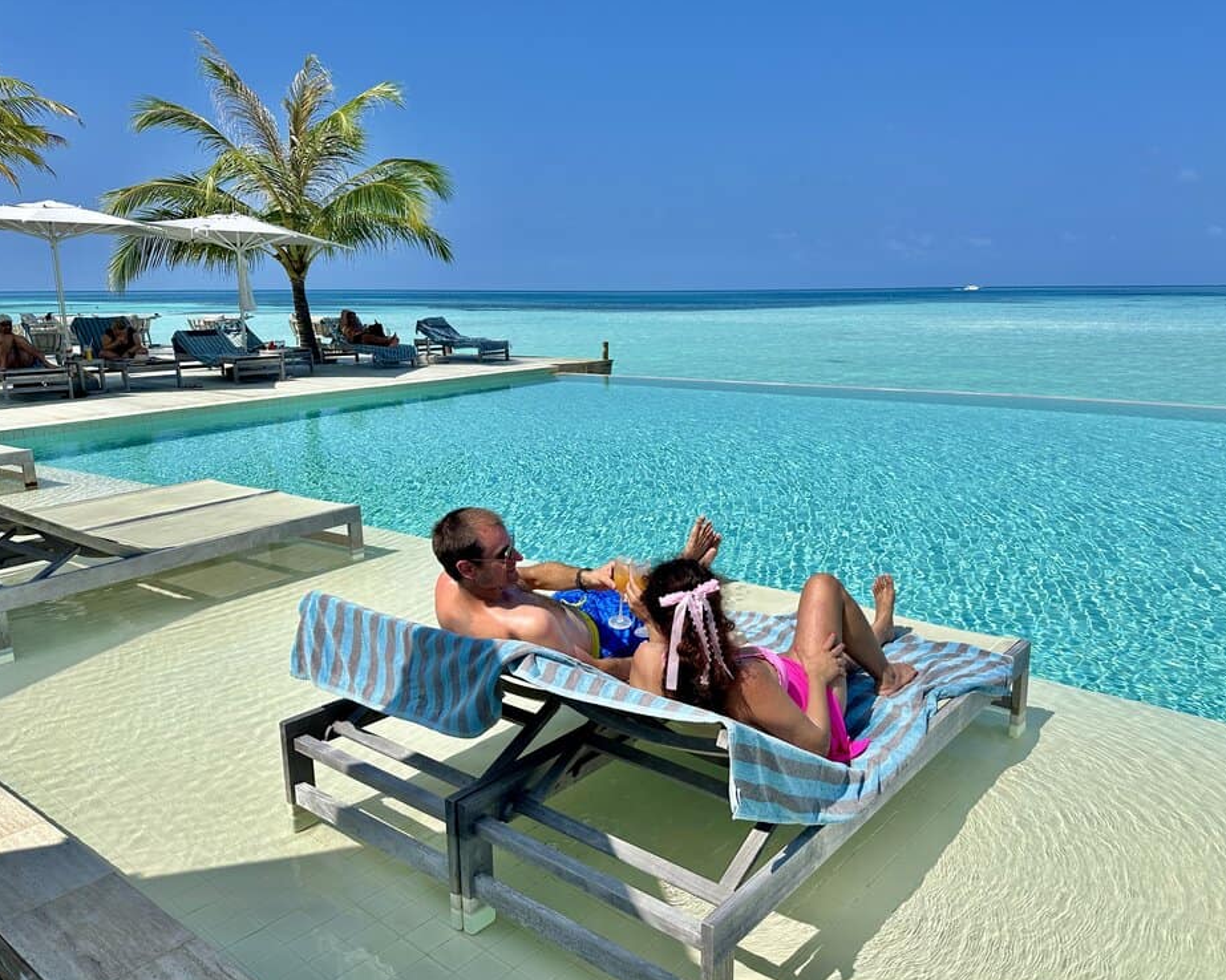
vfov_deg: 54.9
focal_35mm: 26
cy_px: 505
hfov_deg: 65.9
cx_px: 672
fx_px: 943
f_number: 1.78
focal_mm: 6.86
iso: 80
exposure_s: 1/9709
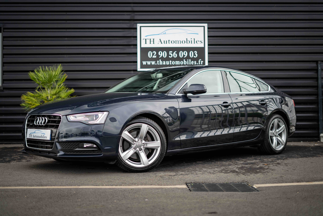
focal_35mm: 50
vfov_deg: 27.0
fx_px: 449
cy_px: 108
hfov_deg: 39.6
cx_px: 162
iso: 100
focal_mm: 50
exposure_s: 1/400
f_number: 1.8
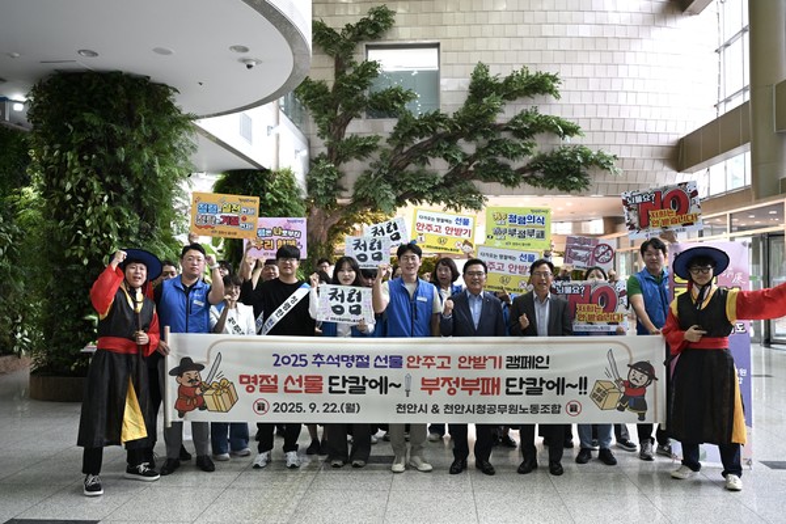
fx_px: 677
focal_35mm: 31
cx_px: 393
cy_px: 262
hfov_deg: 60.3
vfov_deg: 42.3
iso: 720
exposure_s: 1/30
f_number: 4
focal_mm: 31
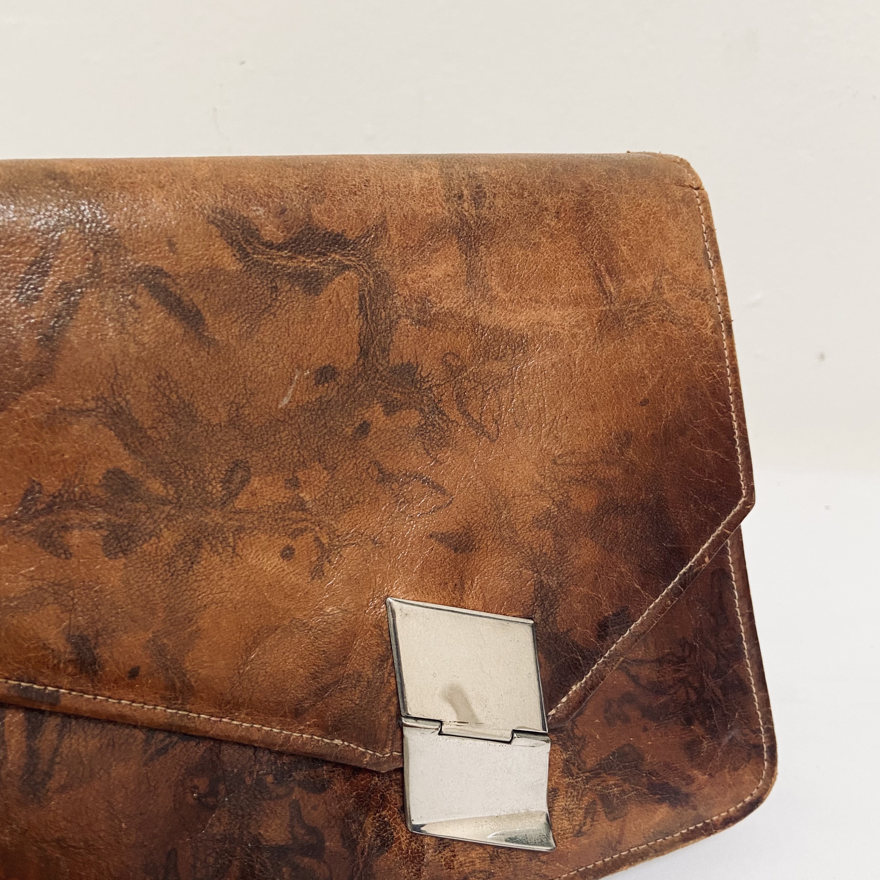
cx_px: 437
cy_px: 495
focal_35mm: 31
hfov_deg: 52.5
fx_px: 892
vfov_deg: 52.4
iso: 160
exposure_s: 1/50
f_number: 1.8
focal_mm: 4.25
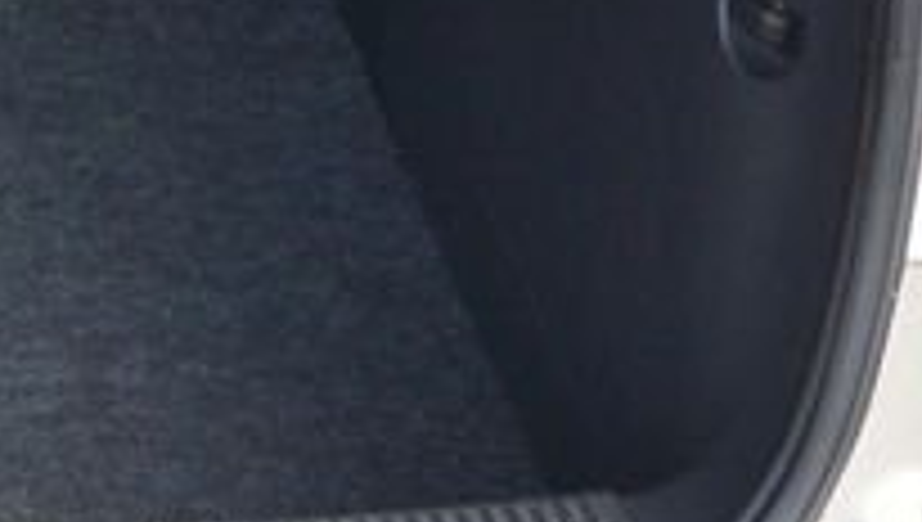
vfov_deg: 8.3
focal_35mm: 141
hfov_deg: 14.3
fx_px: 3452
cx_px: -441
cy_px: -439
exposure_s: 1/125
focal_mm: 10
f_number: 3.5
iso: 220
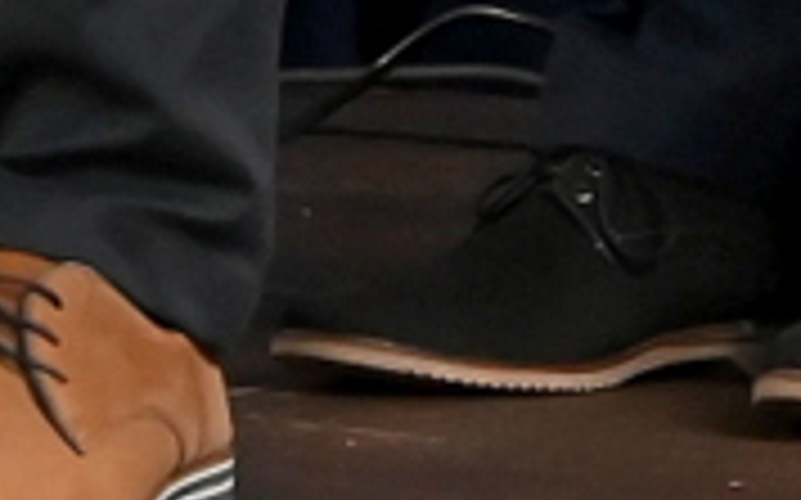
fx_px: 22012
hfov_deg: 2.1
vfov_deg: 1.3
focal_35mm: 1009
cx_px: -1066
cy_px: -1779
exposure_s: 1/125
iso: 2800
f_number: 6.3
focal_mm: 98
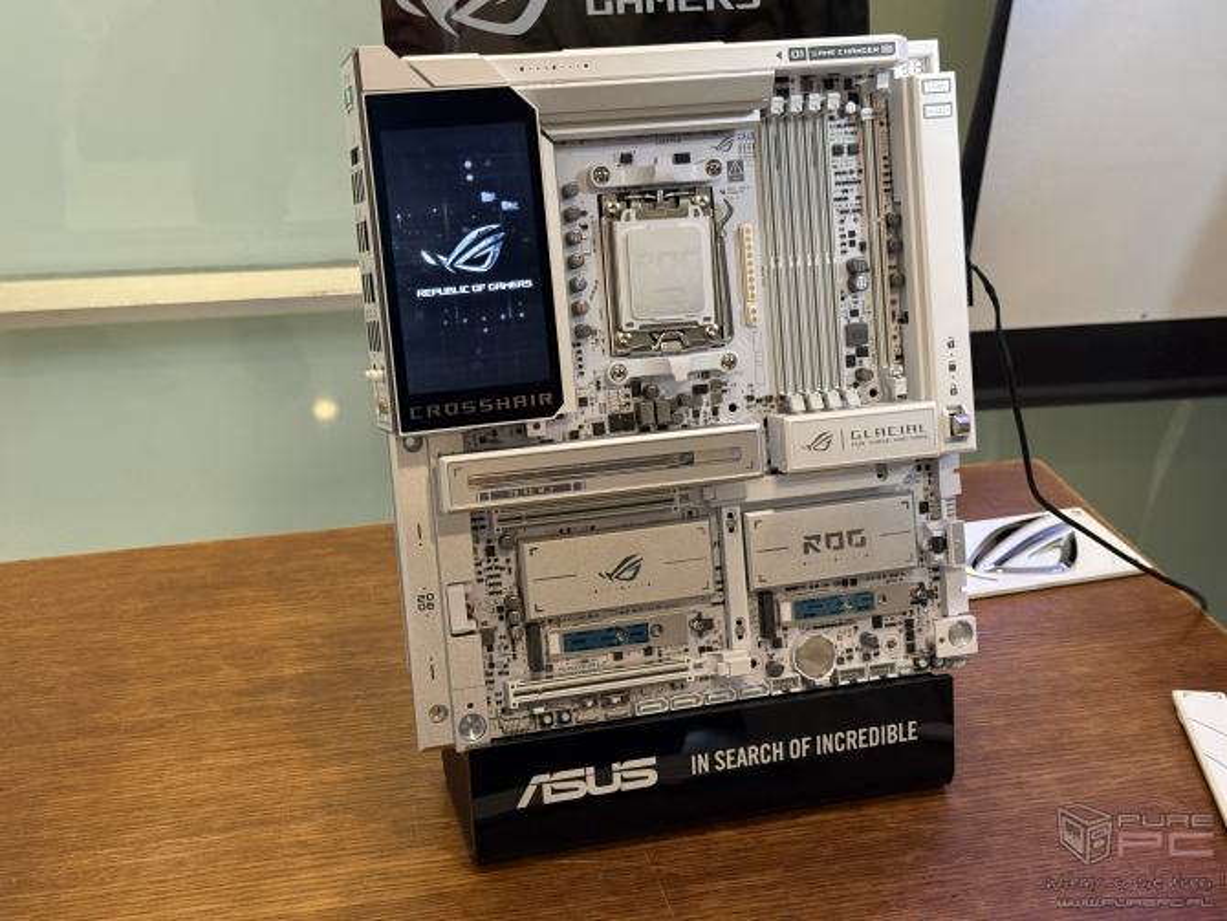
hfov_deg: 39.6
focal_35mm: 48
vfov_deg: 30.3
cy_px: 460
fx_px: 1702
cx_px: 614
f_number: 1.78
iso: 320
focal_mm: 6.76
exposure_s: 1/40
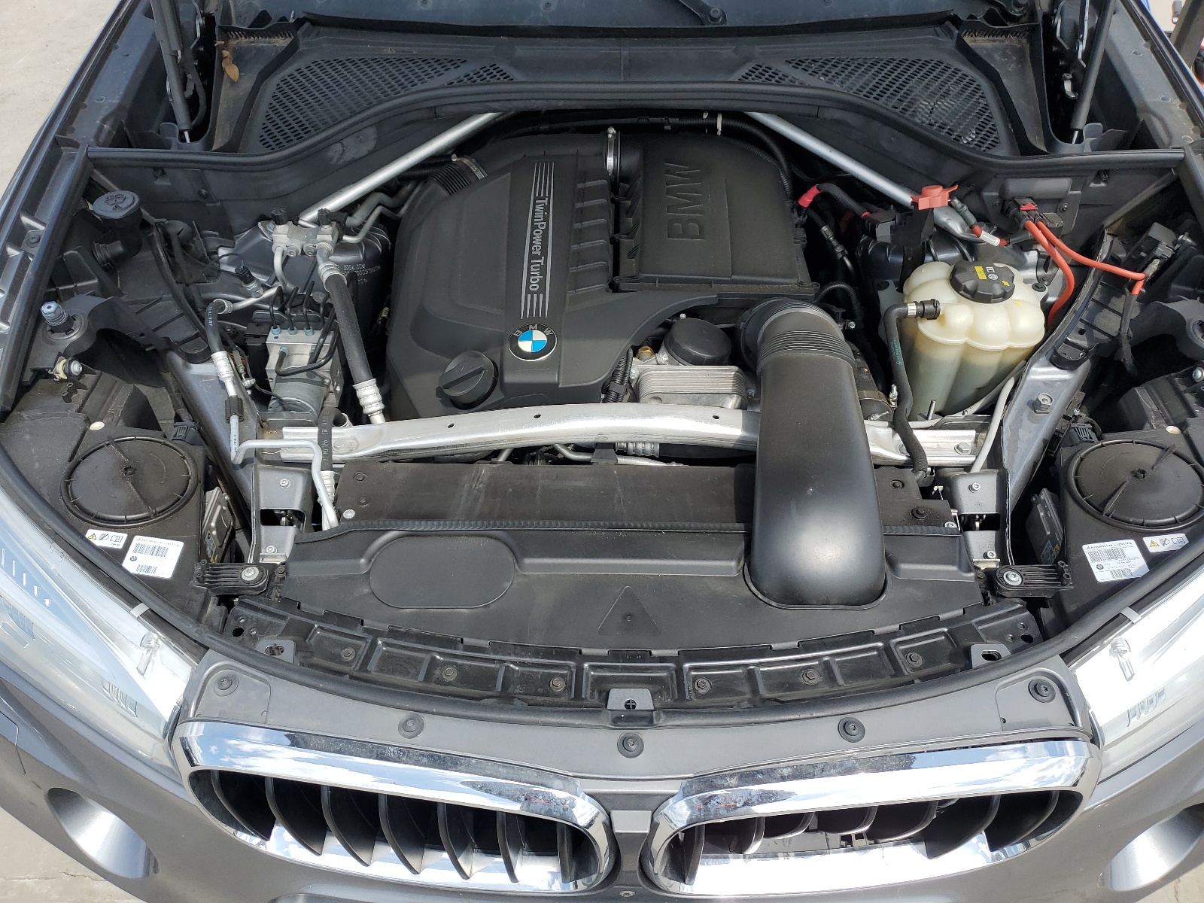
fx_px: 904
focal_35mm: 26
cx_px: 602
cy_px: 452
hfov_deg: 67.3
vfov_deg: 53.1
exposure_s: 1/2000
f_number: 1.5
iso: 50
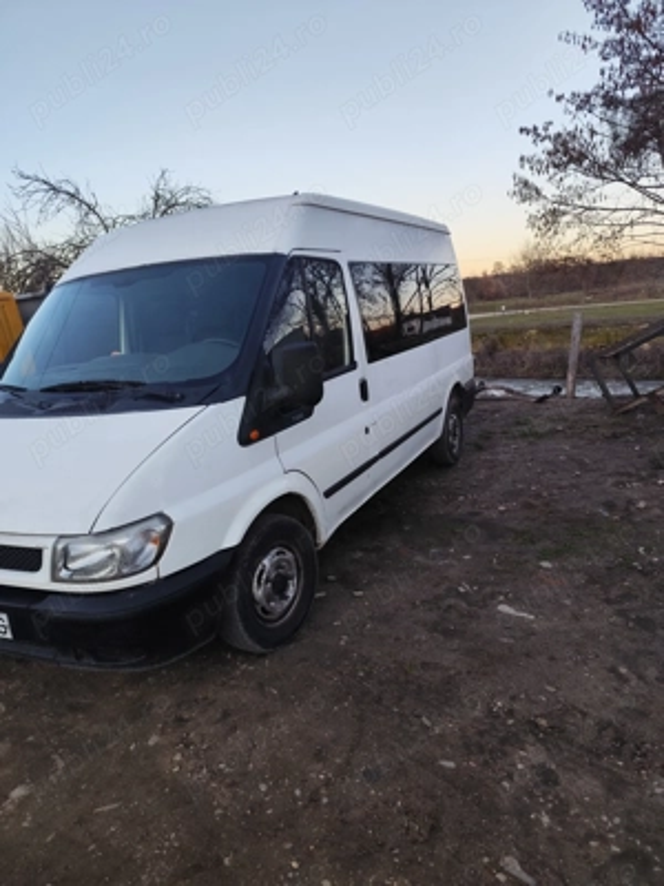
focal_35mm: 23
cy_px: 443
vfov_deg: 73.9
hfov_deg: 58.9
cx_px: 332
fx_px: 588
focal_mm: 6.19
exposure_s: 1/110
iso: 50
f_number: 1.65
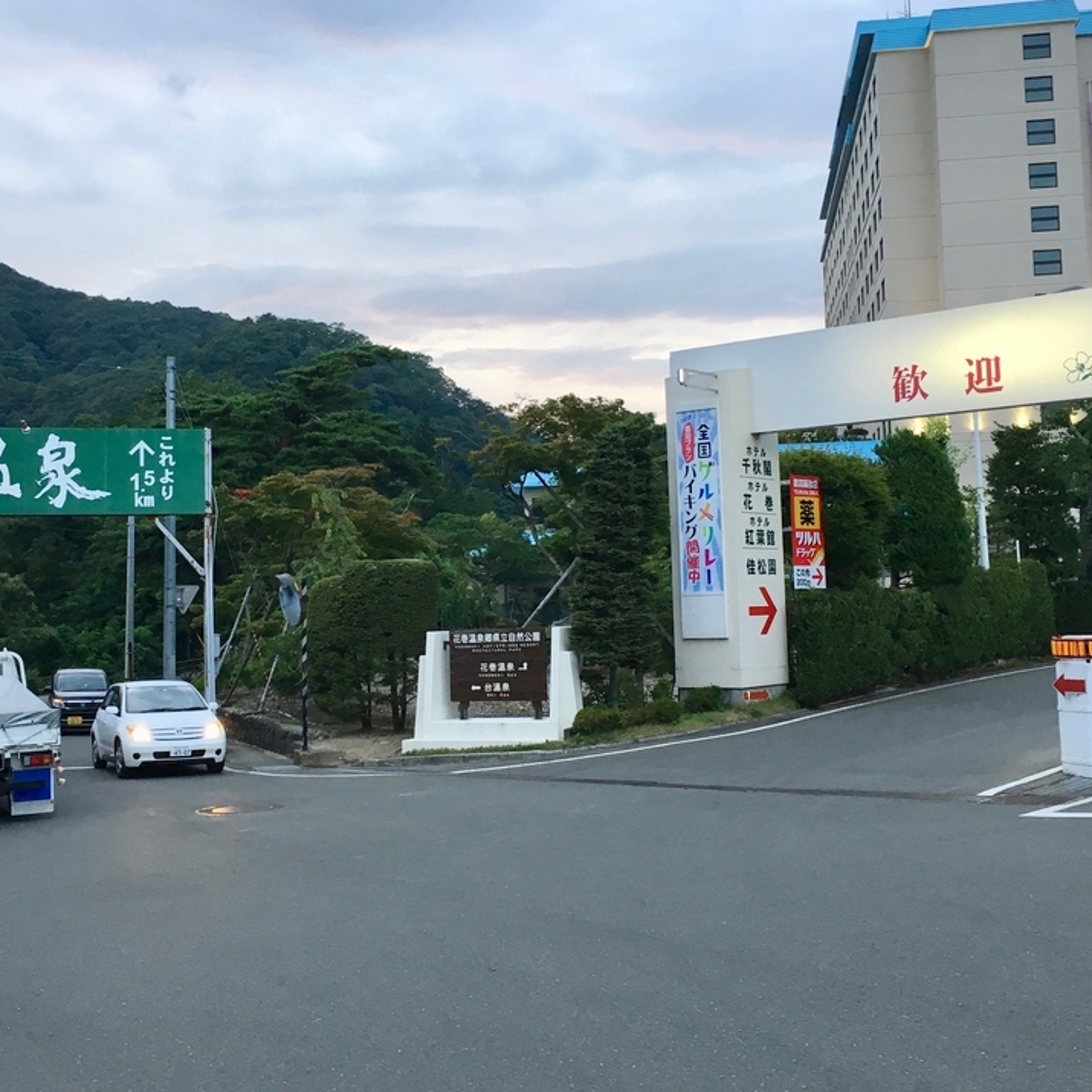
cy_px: 478
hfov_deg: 39.1
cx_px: 490
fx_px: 1535
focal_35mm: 43
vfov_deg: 39.1
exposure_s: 1/40
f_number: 2.2
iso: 25
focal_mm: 4.15
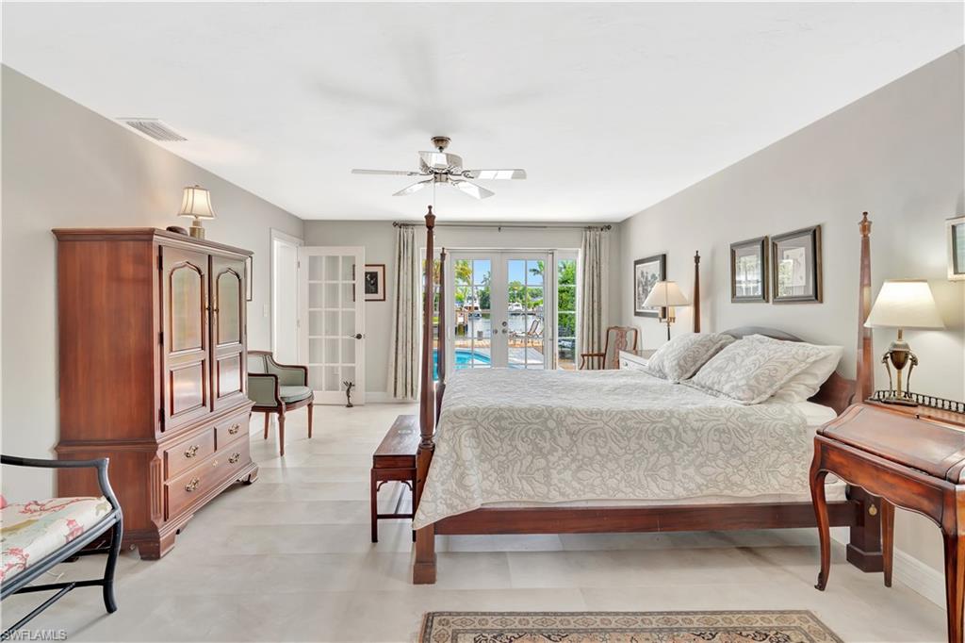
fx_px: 429
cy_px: 322
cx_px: 482
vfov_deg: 73.7
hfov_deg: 96.8
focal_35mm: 16
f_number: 8
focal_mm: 16
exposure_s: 1/8
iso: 400
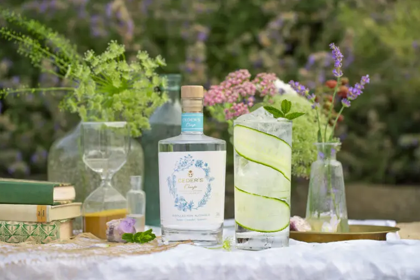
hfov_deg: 19.8
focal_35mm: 103
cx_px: 209
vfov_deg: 13.3
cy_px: 142
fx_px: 1201
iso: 50
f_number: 4
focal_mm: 100
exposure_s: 1/80
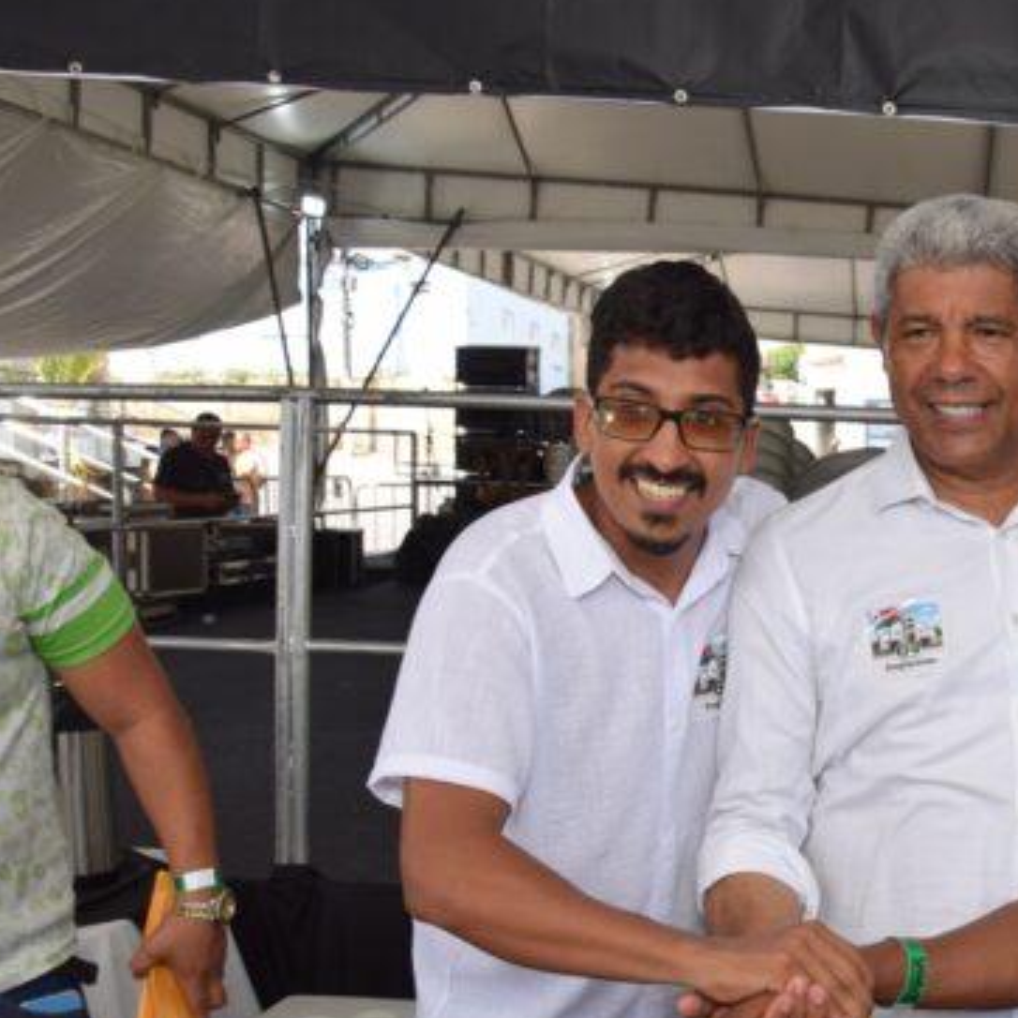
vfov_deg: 35.7
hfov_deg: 33.3
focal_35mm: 47
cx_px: 996
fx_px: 1564
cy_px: 676
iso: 100
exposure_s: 1/160
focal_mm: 18
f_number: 5.6
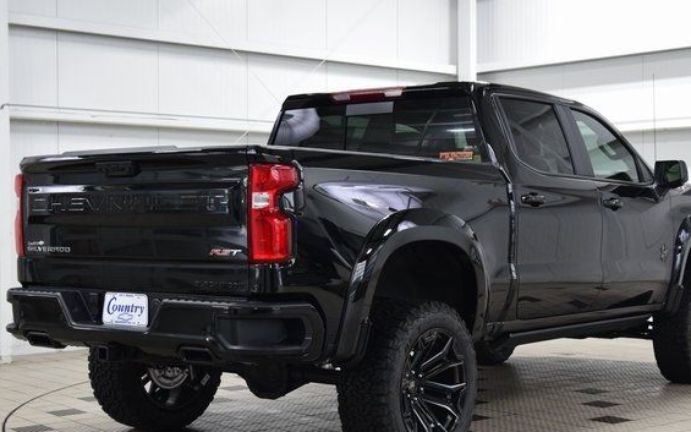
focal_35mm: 61
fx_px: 1141
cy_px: 239
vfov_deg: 21.4
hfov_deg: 33.7
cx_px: 367
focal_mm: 35
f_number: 5
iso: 1600
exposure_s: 1/60
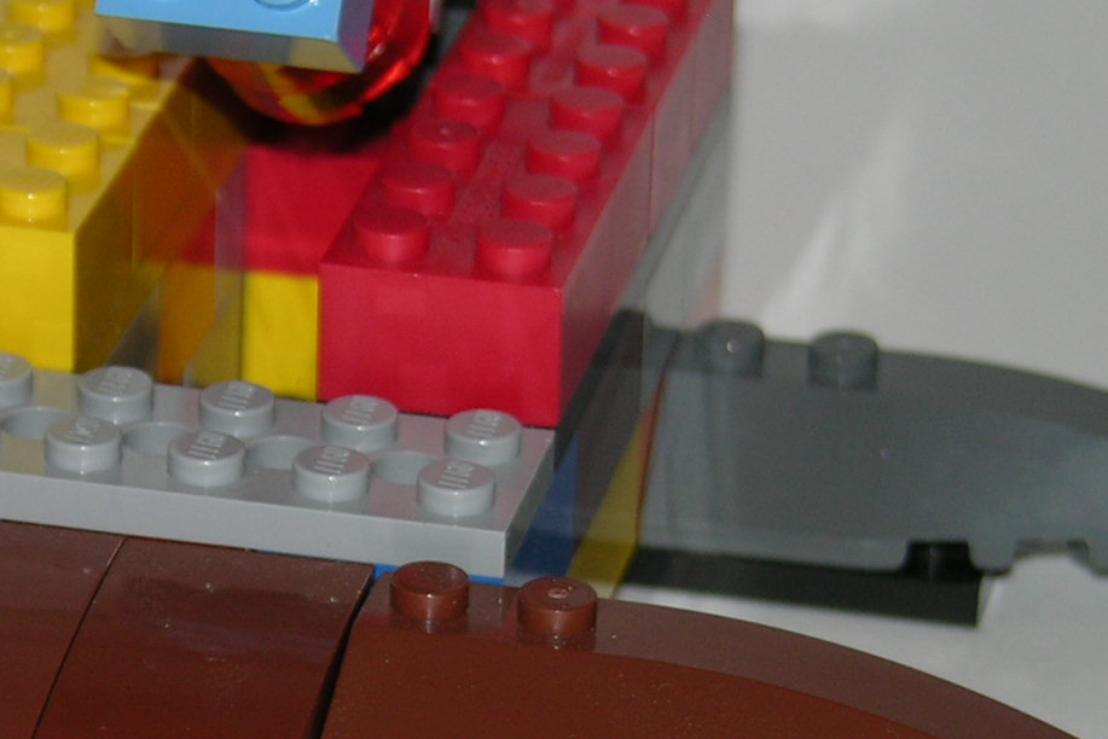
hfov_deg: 8.5
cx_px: 242
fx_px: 7419
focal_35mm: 241
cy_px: 693
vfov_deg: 5.7
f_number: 3.5
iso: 50
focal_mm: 21
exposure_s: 1/120
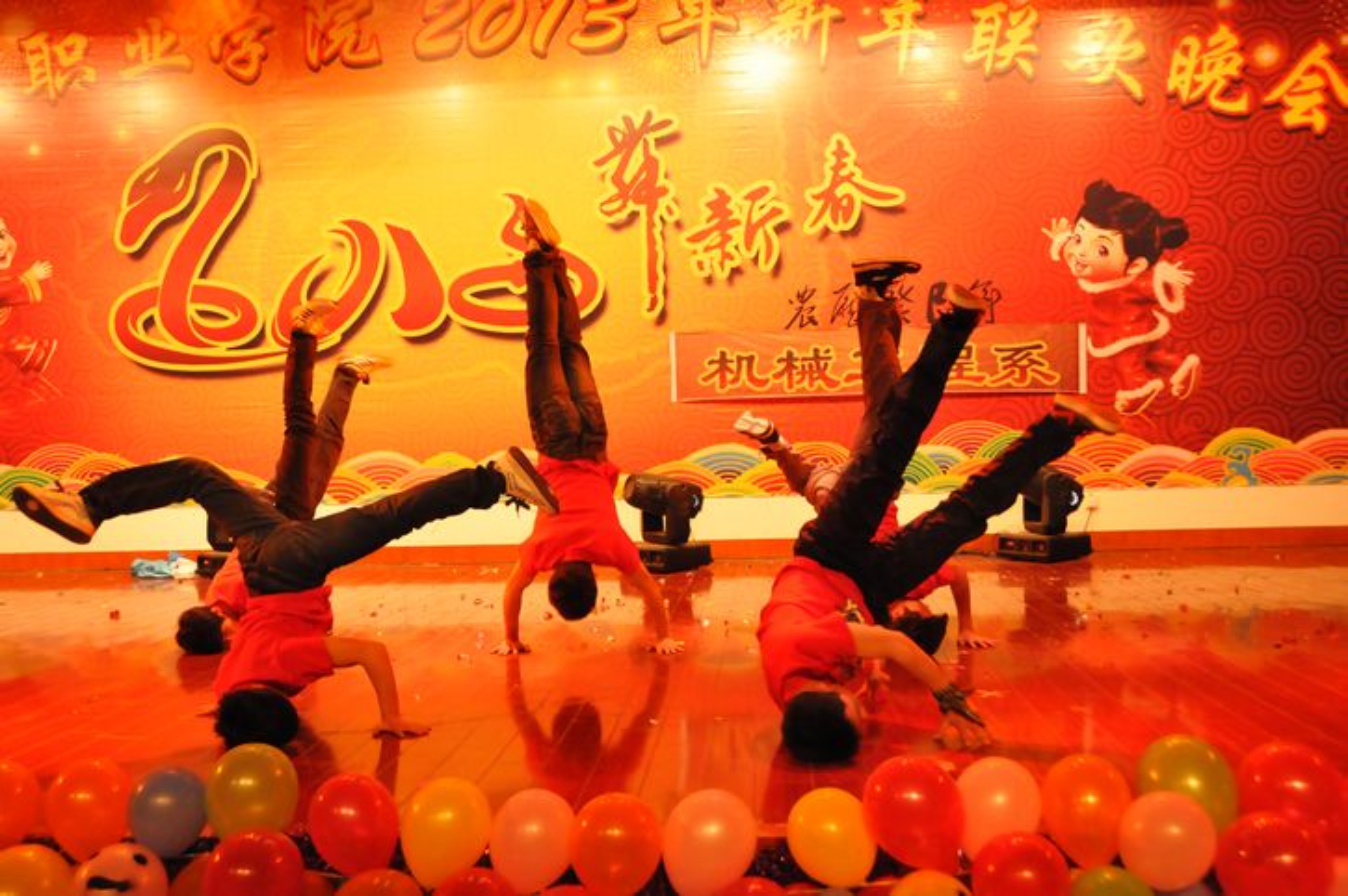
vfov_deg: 39.9
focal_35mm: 33
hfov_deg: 57.3
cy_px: 448
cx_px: 674
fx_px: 1235
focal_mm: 22
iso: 2200
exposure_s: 1/180
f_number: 3.8
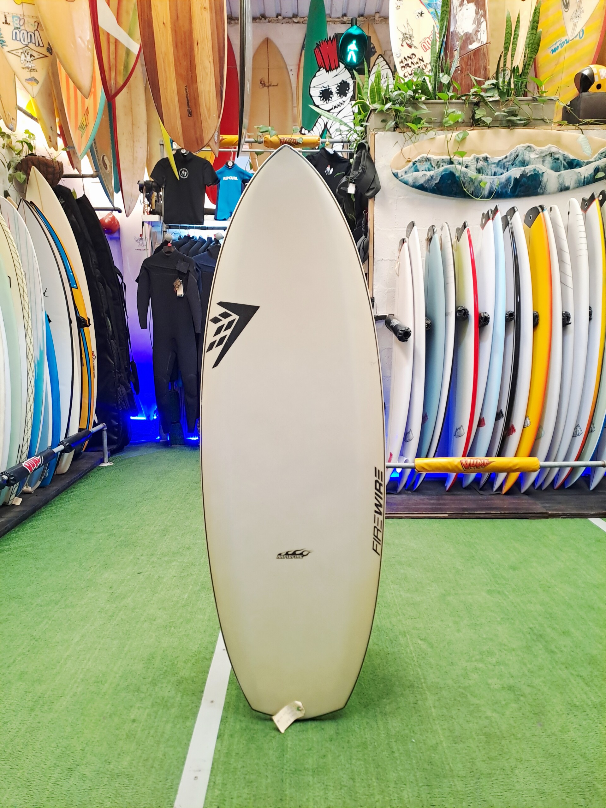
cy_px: 404
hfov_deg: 54.9
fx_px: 584
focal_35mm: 25
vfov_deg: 69.4
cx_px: 303
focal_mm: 4.65
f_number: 1.8
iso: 200
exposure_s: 1/50
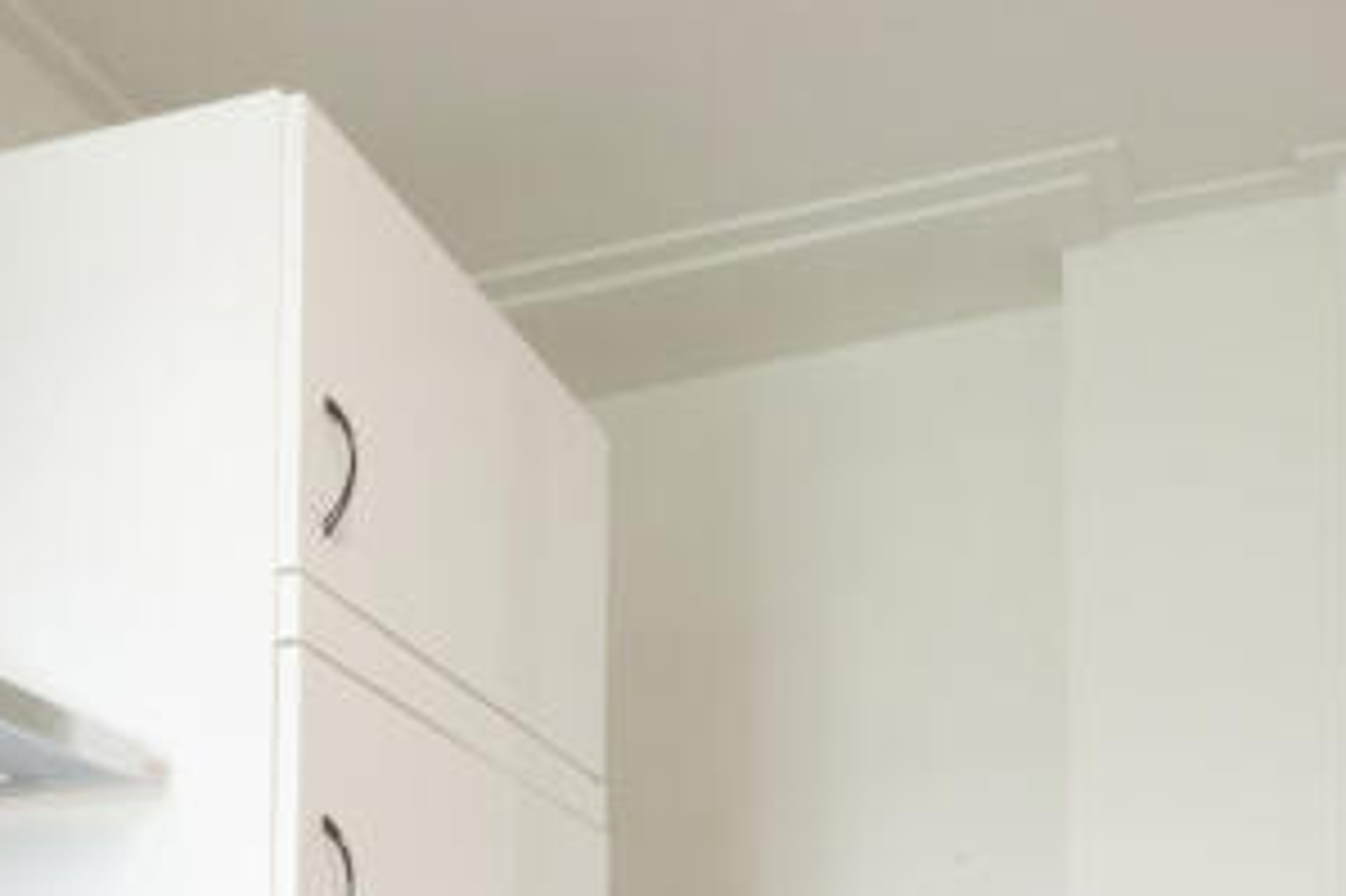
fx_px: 1794
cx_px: 666
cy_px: 1371
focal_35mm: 48
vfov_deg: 22.6
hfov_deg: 41.1
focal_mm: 14
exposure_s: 1/2
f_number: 16
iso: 200
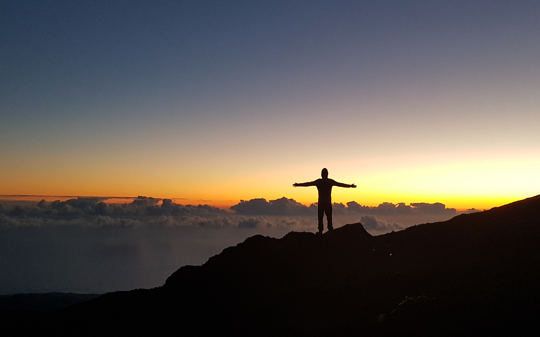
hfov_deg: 52.5
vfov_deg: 33.9
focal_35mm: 37
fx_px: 545
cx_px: 310
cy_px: 239
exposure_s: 1/50
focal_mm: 4.2
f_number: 1.7
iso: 125
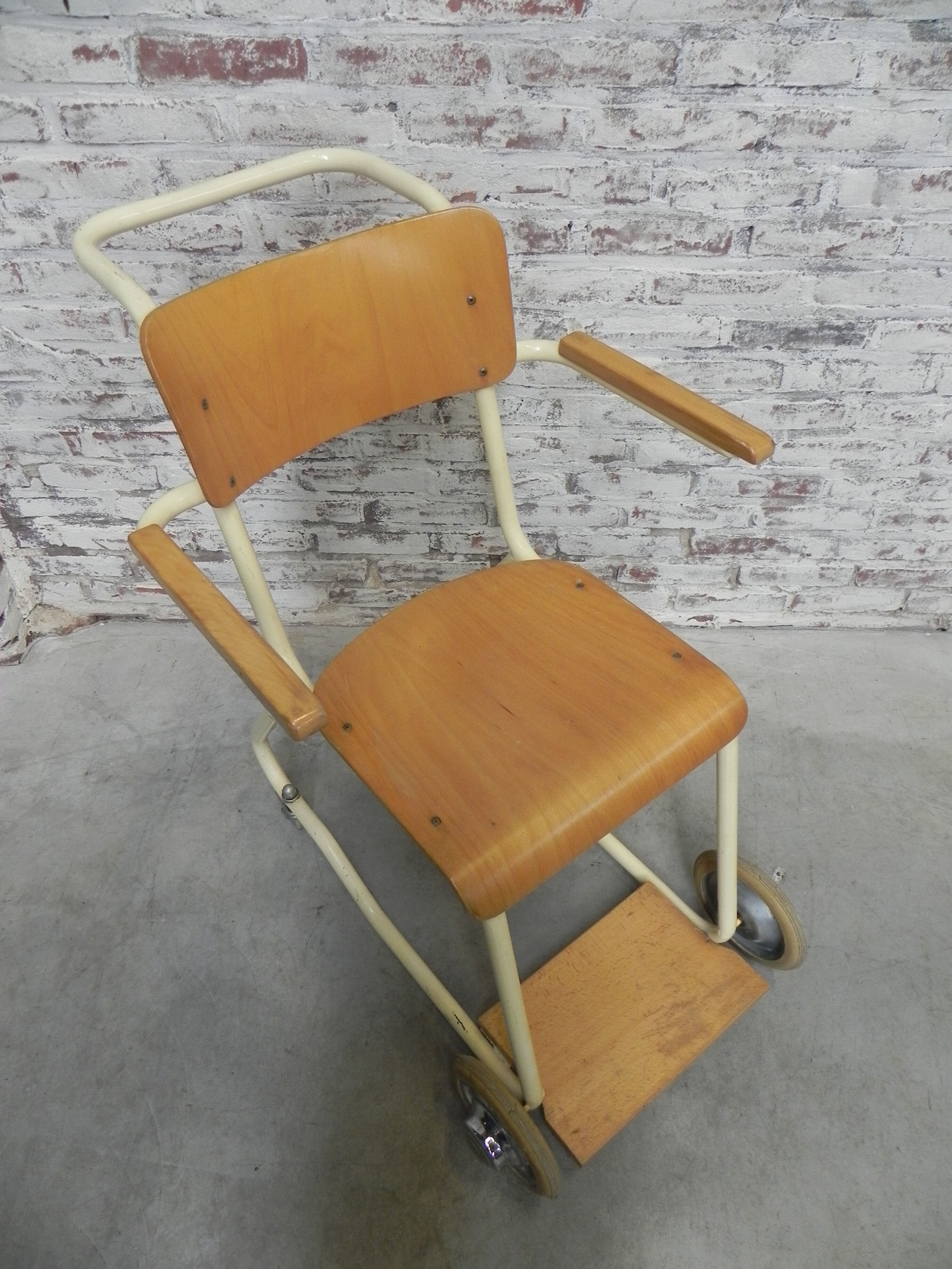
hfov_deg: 53.1
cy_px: 634
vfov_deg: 67.3
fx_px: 953
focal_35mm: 26
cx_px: 476
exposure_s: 1/30
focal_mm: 4.6
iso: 273
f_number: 2.8
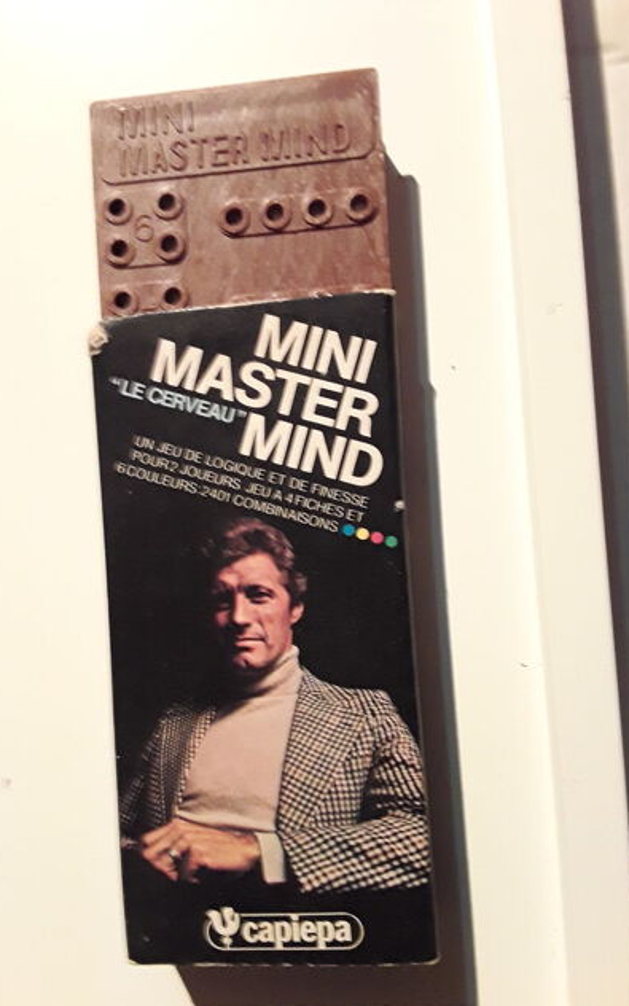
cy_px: 506
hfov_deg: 43.1
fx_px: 795
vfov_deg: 64.6
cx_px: 295
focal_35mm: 29
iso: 250
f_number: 1.9
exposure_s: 1/17
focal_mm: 2.91
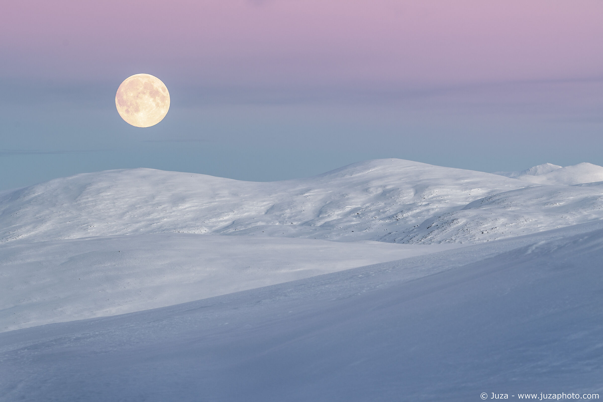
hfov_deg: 5.3
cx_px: 302
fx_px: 6465
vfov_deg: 3.6
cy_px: 201
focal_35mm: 386
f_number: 9
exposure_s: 1/15
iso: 100
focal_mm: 250
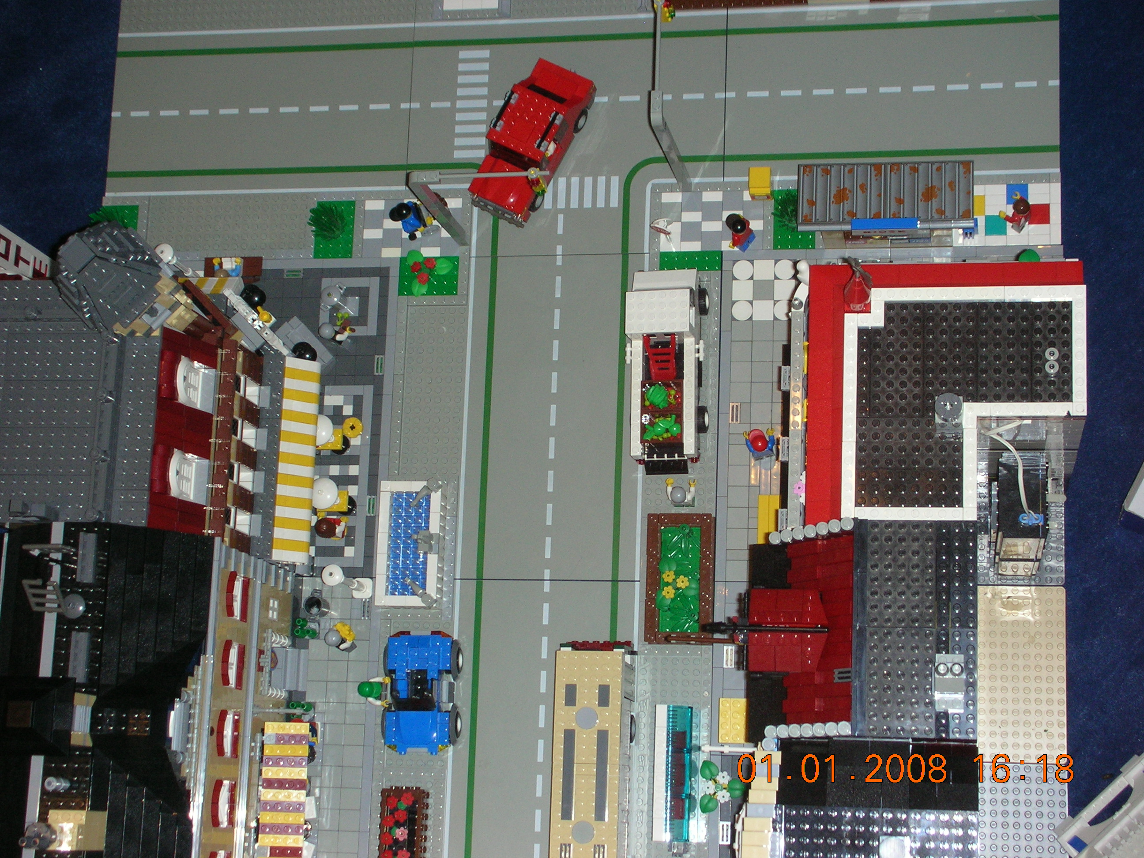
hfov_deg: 31.7
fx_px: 2016
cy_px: 429
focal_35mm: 61
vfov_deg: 24.0
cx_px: 572
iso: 118
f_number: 4
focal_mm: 10.1
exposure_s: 1/120
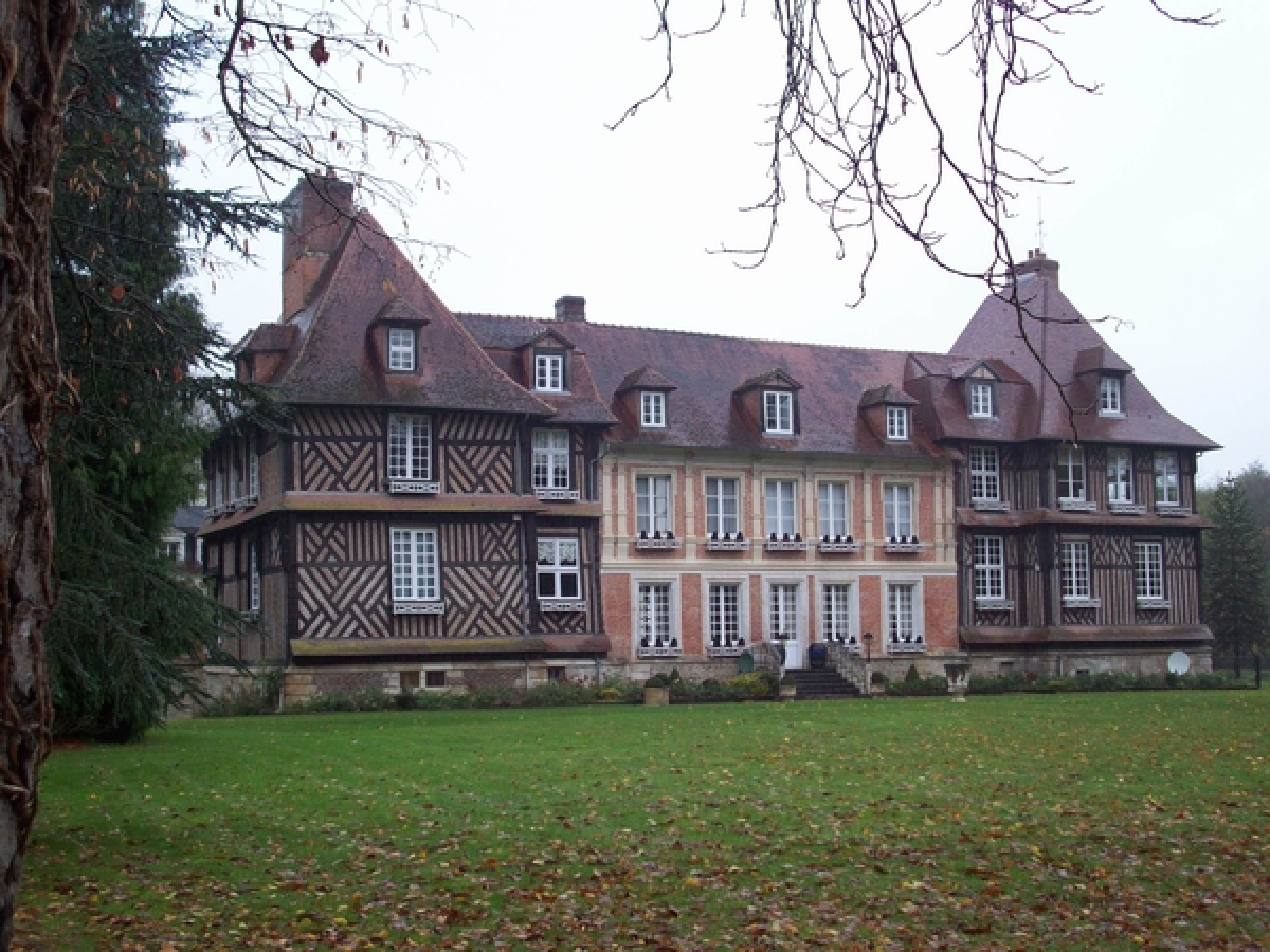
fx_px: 1688
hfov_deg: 41.2
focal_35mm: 46
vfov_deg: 31.5
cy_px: 476
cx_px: 635
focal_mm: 7.6
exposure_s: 1/77.4
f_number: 3.1
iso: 80
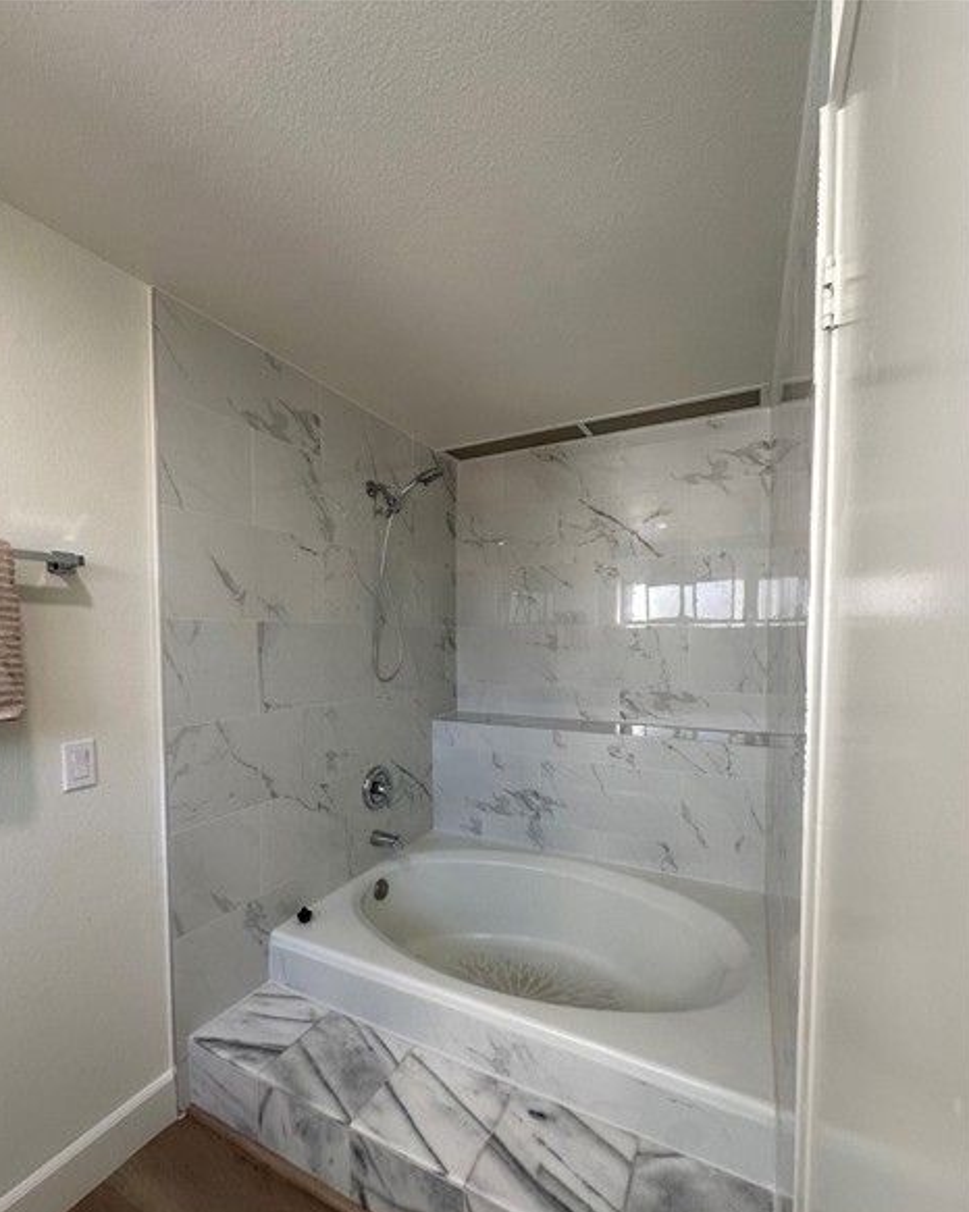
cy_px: 663
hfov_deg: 84.0
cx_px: 476
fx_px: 538
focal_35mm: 15
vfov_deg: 96.5
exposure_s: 1/120
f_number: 2.2
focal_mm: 2.22
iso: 125
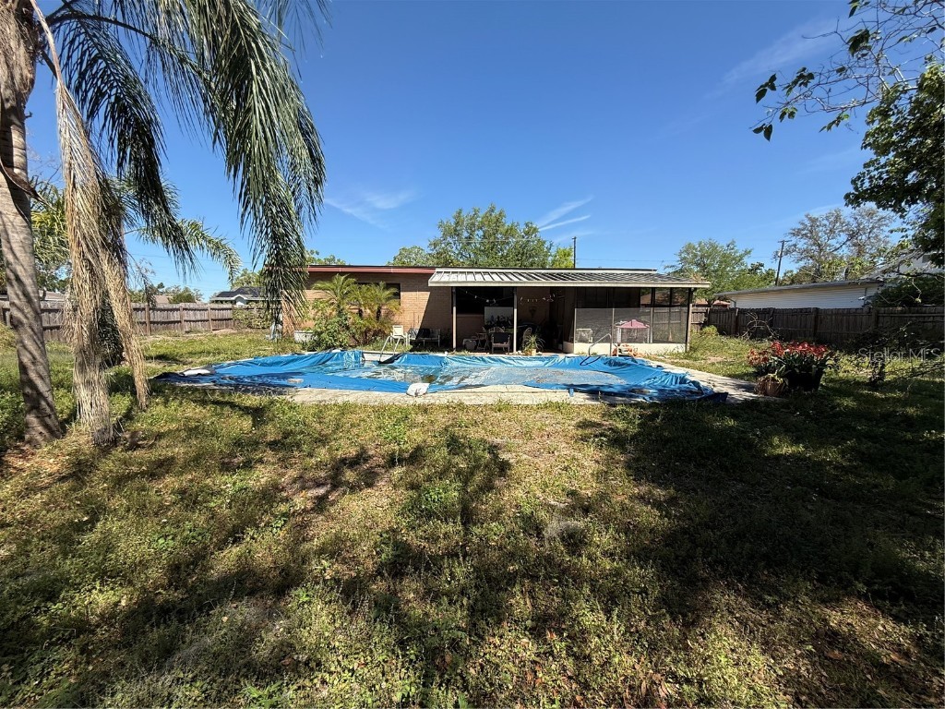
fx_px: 382
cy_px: 354
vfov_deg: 85.7
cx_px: 472
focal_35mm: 14
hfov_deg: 102.1
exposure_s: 1/1698
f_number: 2.2
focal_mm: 2.22
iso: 50
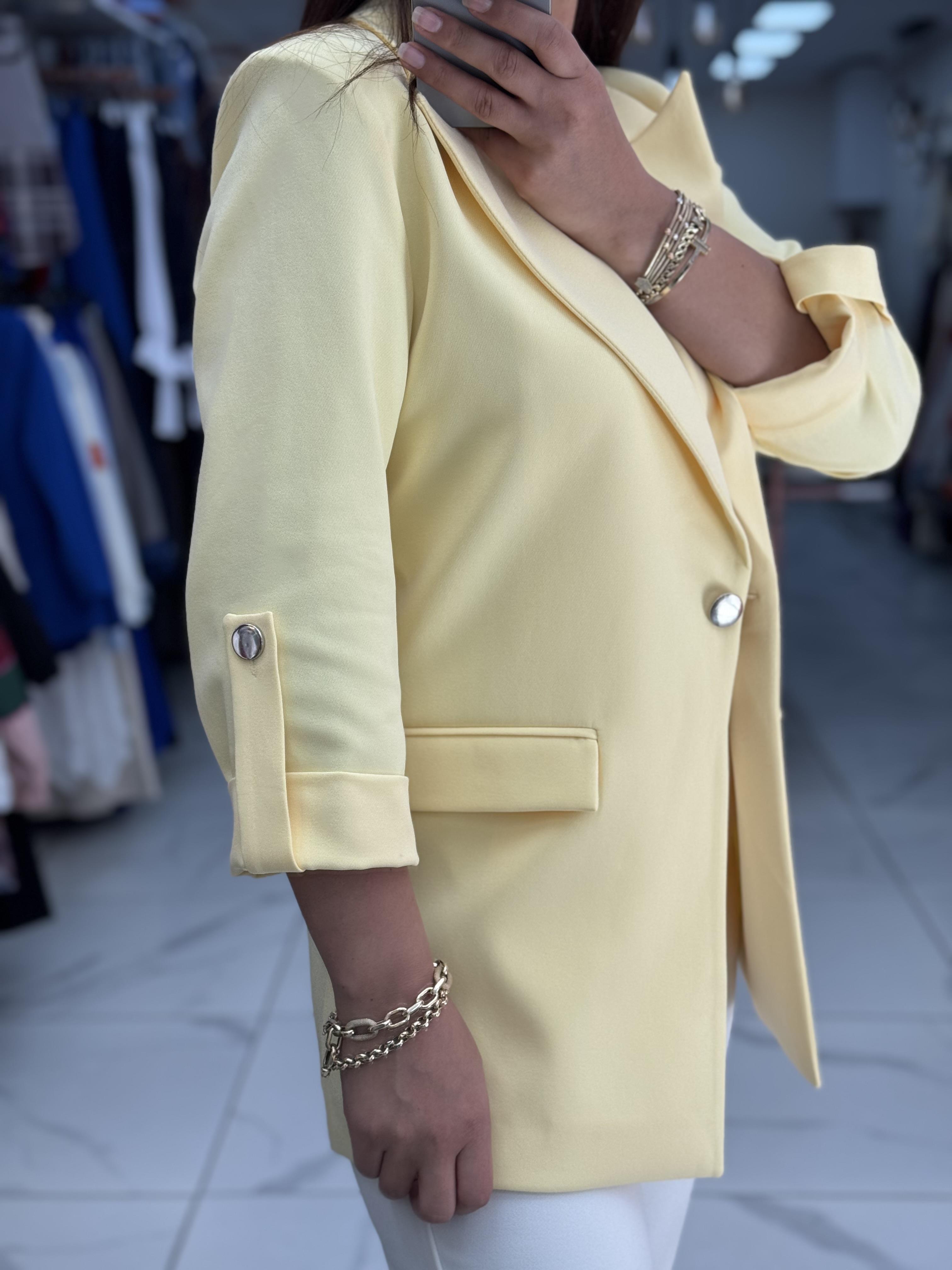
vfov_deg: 39.7
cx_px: 476
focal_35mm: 48
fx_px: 1760
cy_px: 635
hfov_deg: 30.3
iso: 64
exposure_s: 1/264
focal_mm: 6.76
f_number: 1.78
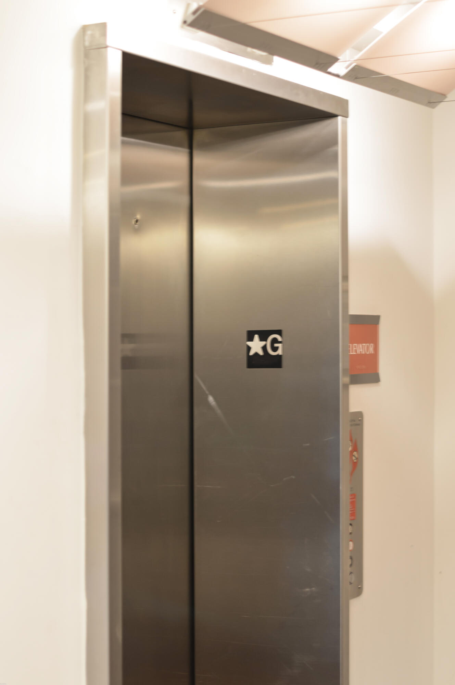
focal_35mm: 75
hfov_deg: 18.1
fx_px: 1425
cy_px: 342
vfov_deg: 27.0
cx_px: 228
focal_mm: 50
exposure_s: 1/13
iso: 200
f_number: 1.8
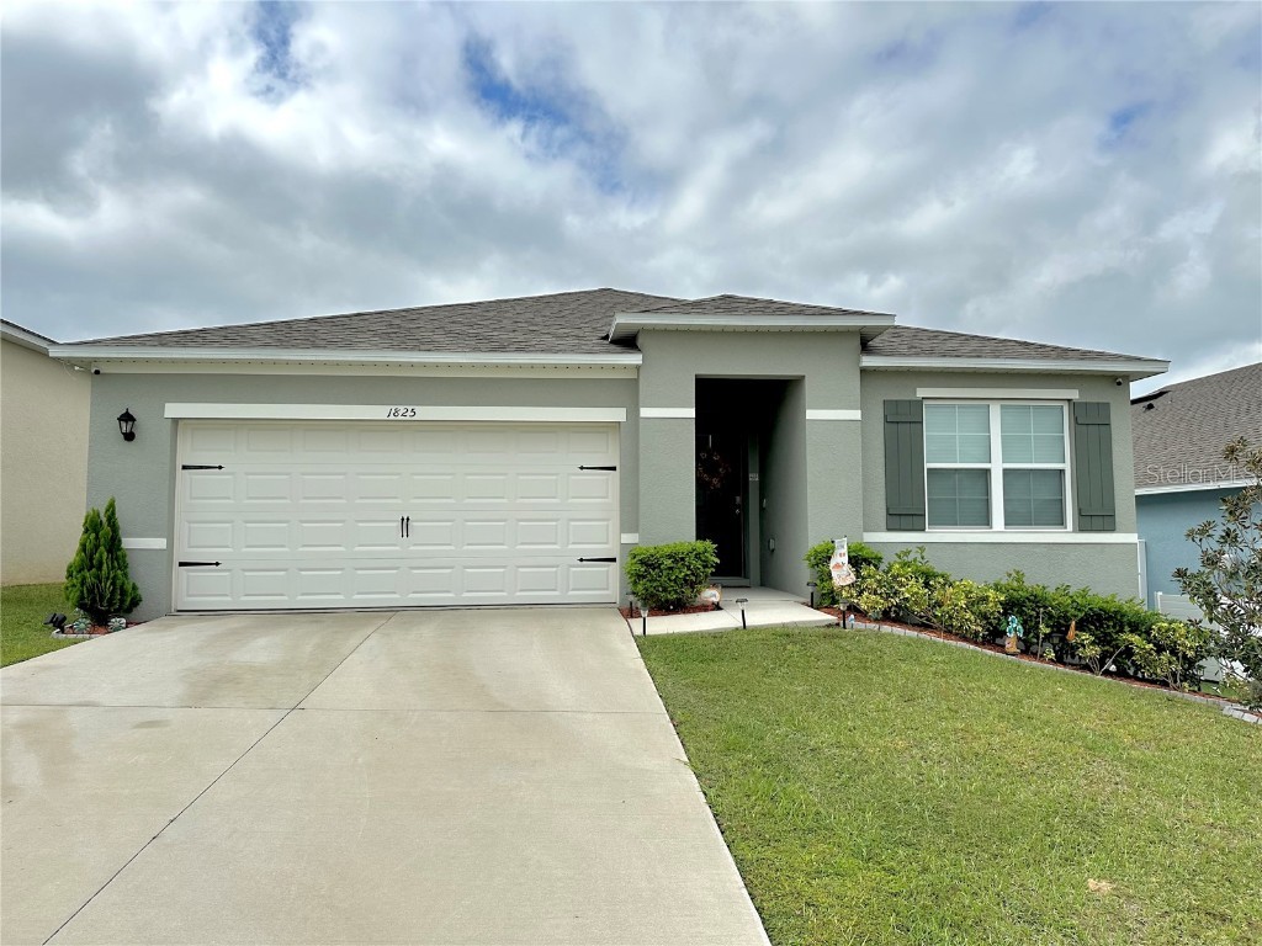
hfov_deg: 71.6
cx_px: 631
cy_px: 473
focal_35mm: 24
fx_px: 875
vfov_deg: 56.8
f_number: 1.78
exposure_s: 1/4016
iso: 80
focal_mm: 6.86
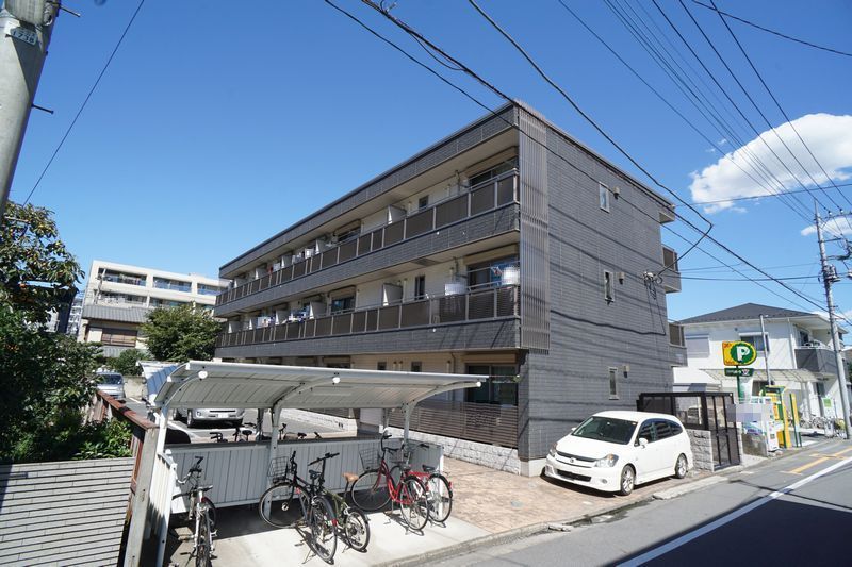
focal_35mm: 24
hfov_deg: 73.8
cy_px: 284
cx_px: 426
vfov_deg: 53.1
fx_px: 568
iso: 200
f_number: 11
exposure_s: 1/160
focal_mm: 16
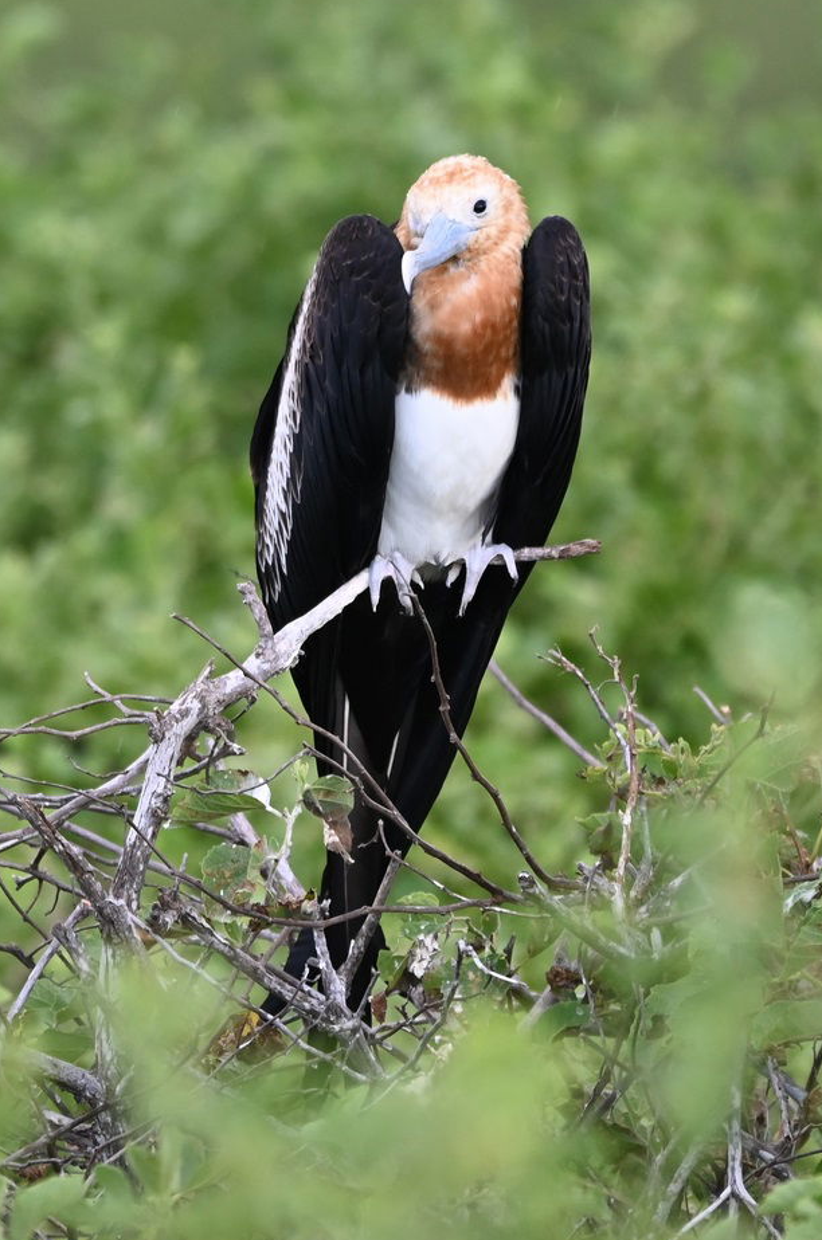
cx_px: 399
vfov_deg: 2.7
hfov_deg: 1.8
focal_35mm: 779
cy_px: 595
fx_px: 26800
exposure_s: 1/500
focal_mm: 600
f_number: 6.3
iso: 800
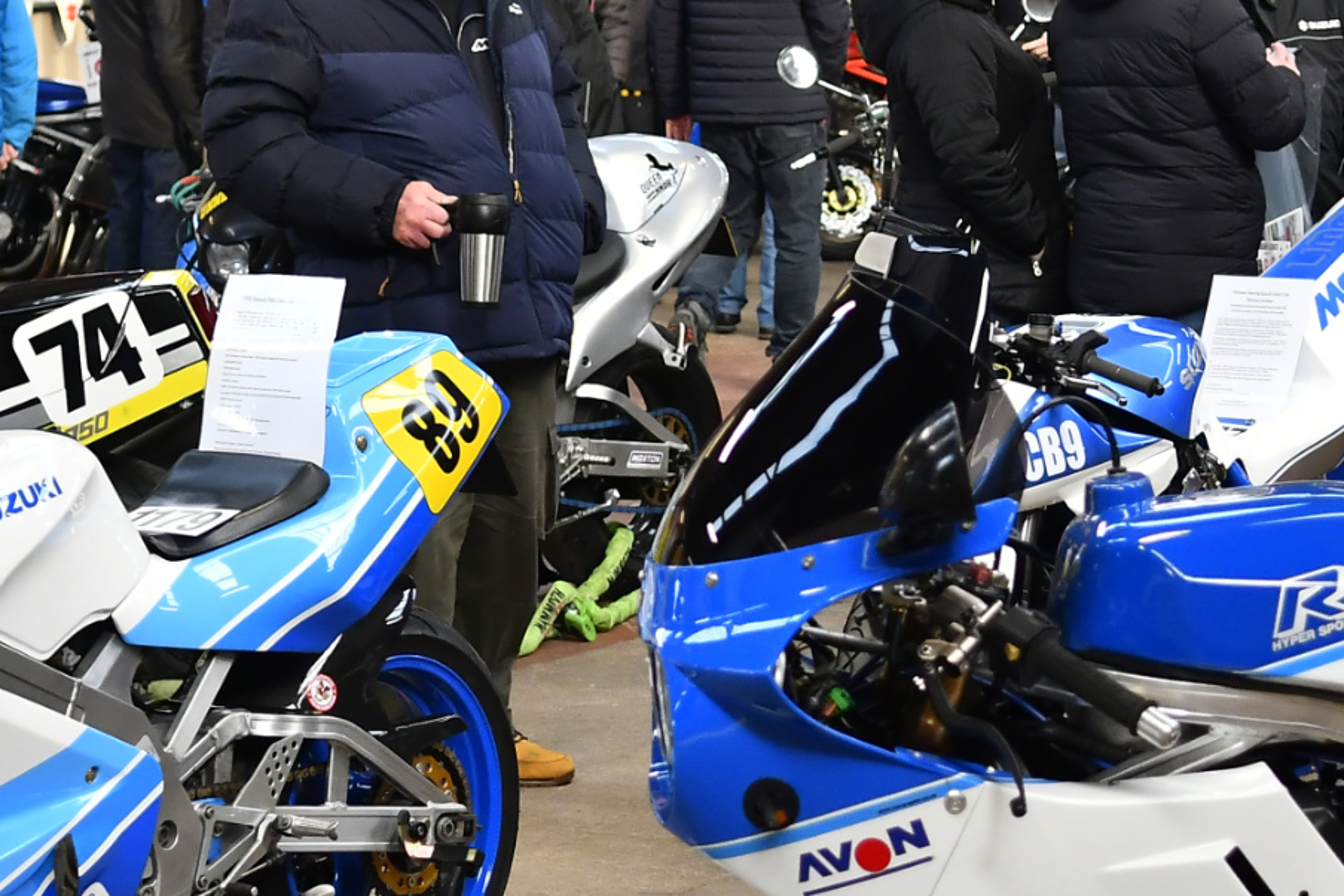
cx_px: 1030
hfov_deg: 17.2
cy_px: 496
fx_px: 4416
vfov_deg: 11.6
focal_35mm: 118
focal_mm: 31
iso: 800
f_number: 2.8
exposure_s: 1/250
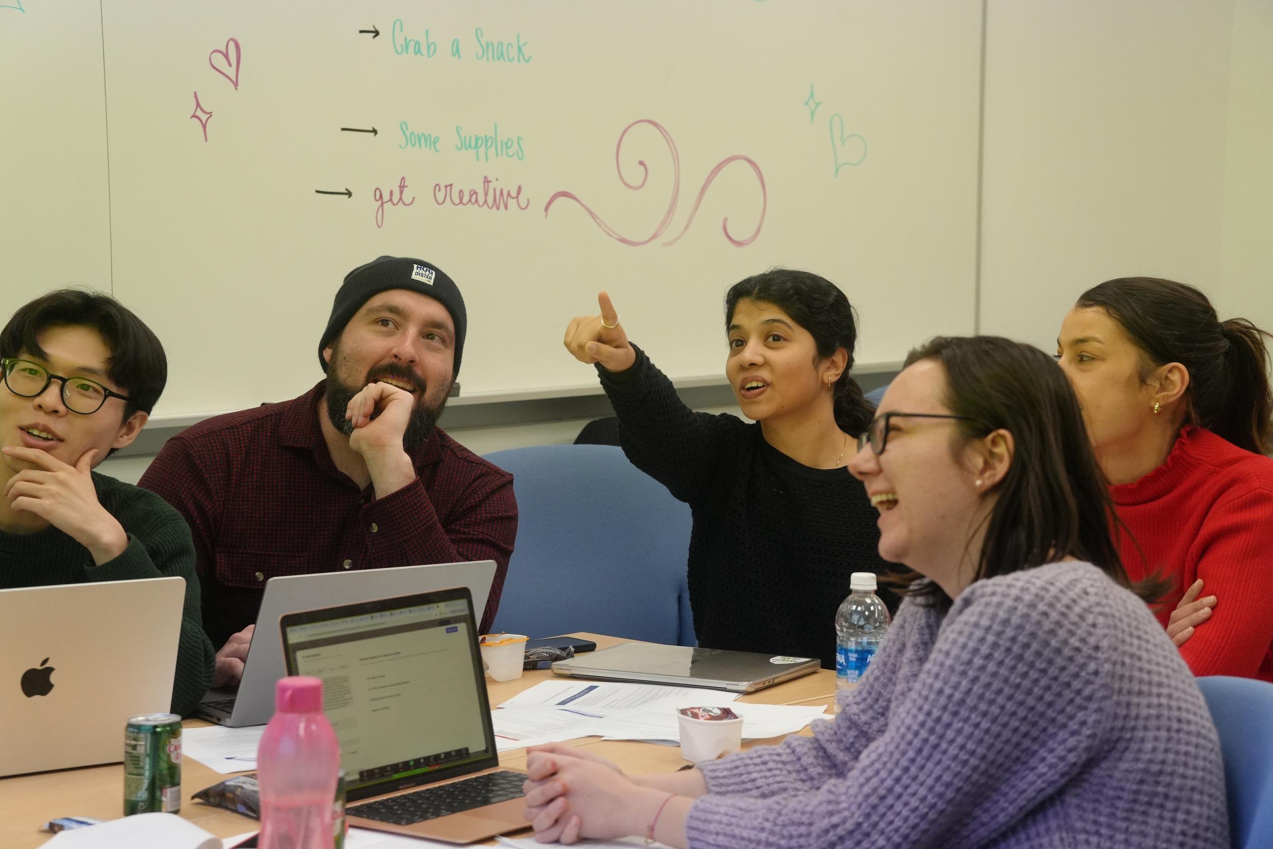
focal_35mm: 84
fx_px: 2970
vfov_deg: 16.3
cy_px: 424
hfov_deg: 24.2
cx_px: 636
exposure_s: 1/160
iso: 1600
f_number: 4
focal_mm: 56
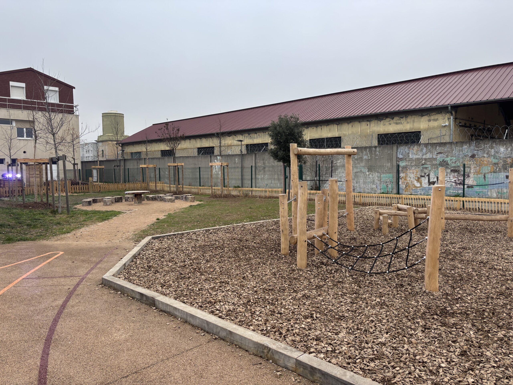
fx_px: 385
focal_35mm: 26
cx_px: 256
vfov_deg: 53.1
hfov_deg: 67.3
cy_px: 192
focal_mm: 5.96
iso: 64
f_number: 1.6
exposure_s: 1/120
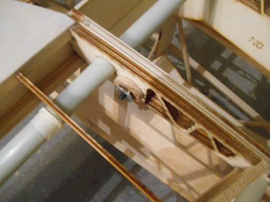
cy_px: 101
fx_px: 203
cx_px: 135
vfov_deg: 53.0
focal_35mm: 26
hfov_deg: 67.3
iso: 800
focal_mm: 4.7
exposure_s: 1/8
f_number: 3.4
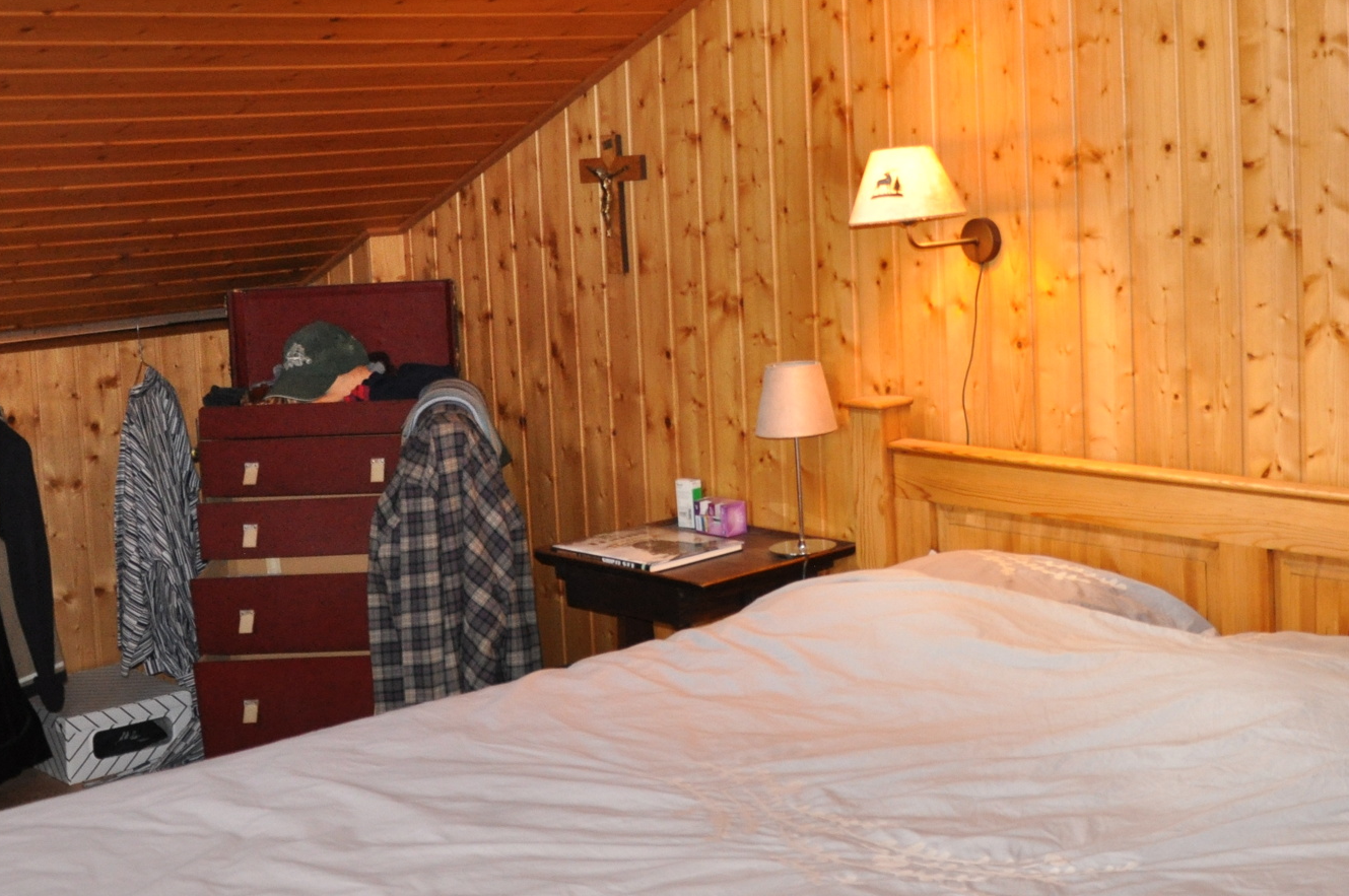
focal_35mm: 52
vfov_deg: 25.7
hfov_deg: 37.8
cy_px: 249
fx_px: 1946
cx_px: 896
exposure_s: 1/60
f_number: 3.5
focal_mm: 18
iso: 800
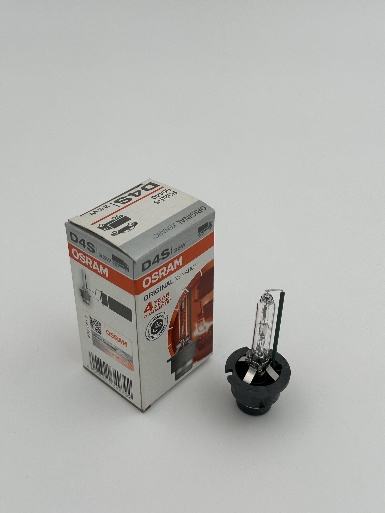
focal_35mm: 48
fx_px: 712
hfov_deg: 30.3
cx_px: 192
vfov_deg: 39.7
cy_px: 256
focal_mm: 6.86
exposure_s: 1/836
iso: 64
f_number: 1.78
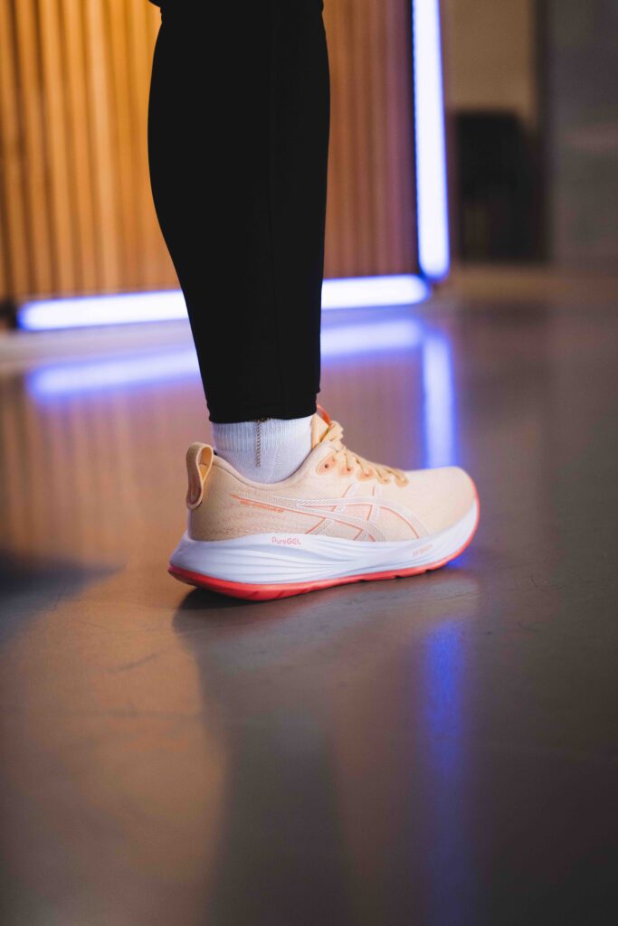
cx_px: 309
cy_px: 463
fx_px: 1287
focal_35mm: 50
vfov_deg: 39.6
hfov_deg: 27.0
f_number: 1.8
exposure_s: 1/1000
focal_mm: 50
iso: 2000
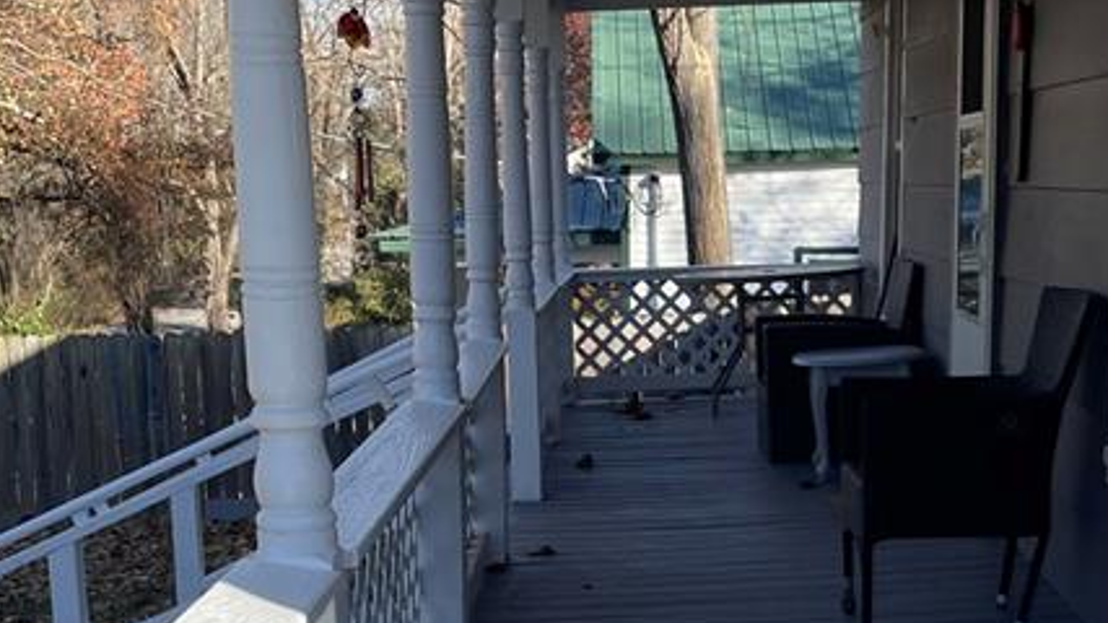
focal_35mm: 68
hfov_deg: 30.8
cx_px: 727
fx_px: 1997
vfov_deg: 17.3
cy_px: 615
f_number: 1.6
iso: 32
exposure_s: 1/1453
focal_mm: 4.2
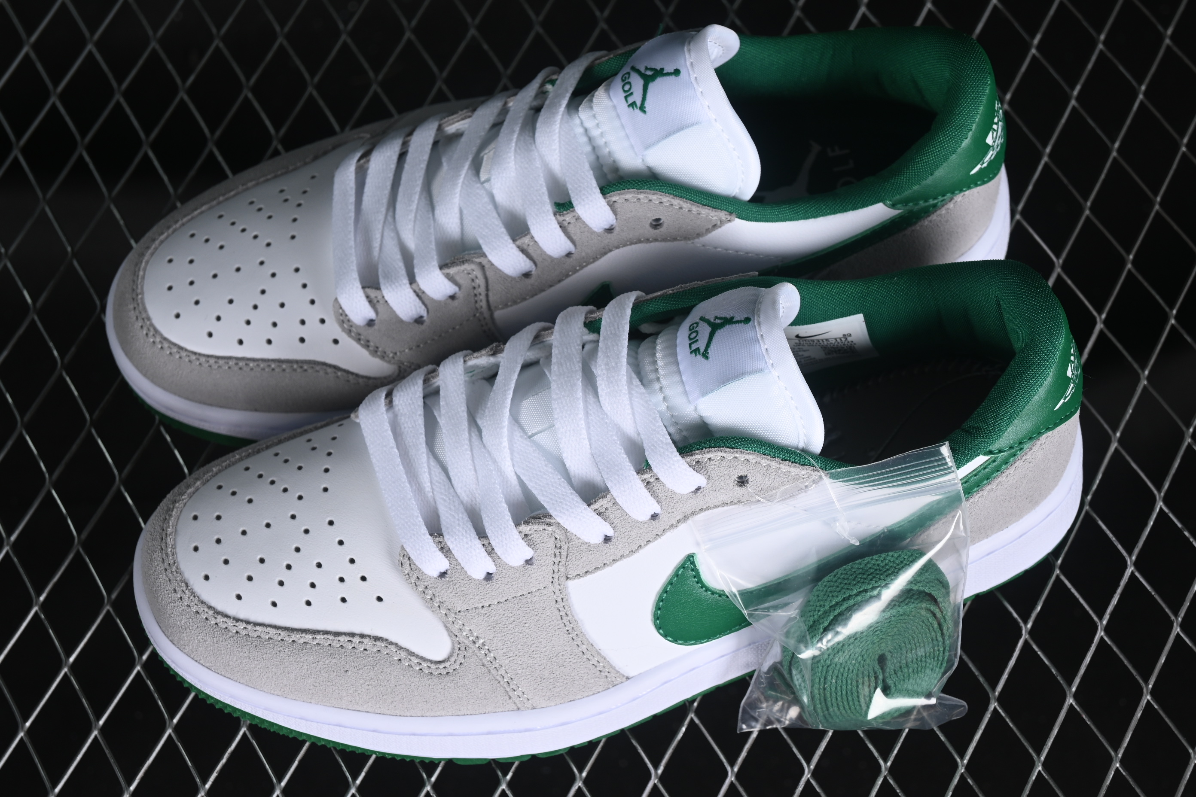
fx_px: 2491
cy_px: 398
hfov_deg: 27.0
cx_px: 598
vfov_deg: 18.2
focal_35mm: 75
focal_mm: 50
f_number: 7.1
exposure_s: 1/80
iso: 160
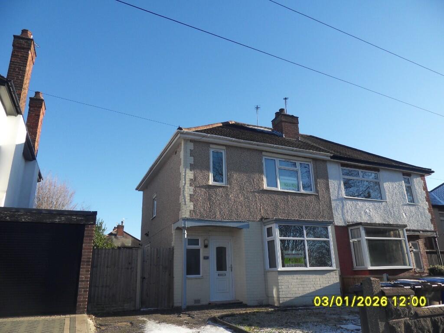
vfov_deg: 56.8
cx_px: 222
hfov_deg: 71.6
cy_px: 166
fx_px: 308
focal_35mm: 24
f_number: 7.5
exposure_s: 1/125
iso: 80
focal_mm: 4.2
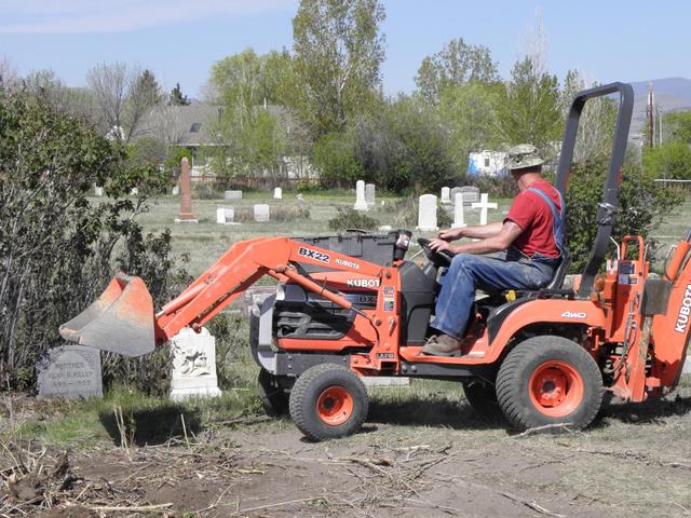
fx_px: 1777
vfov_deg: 16.6
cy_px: 259
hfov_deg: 22.0
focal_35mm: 89
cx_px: 346
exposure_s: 1/250
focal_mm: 15.97
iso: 64
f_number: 5.6
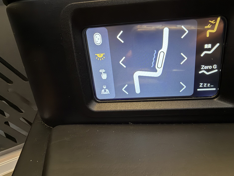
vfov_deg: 68.3
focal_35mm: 19
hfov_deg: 84.2
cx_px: 133
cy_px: 74
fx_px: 128
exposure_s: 1/20
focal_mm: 2.22
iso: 800
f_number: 2.2
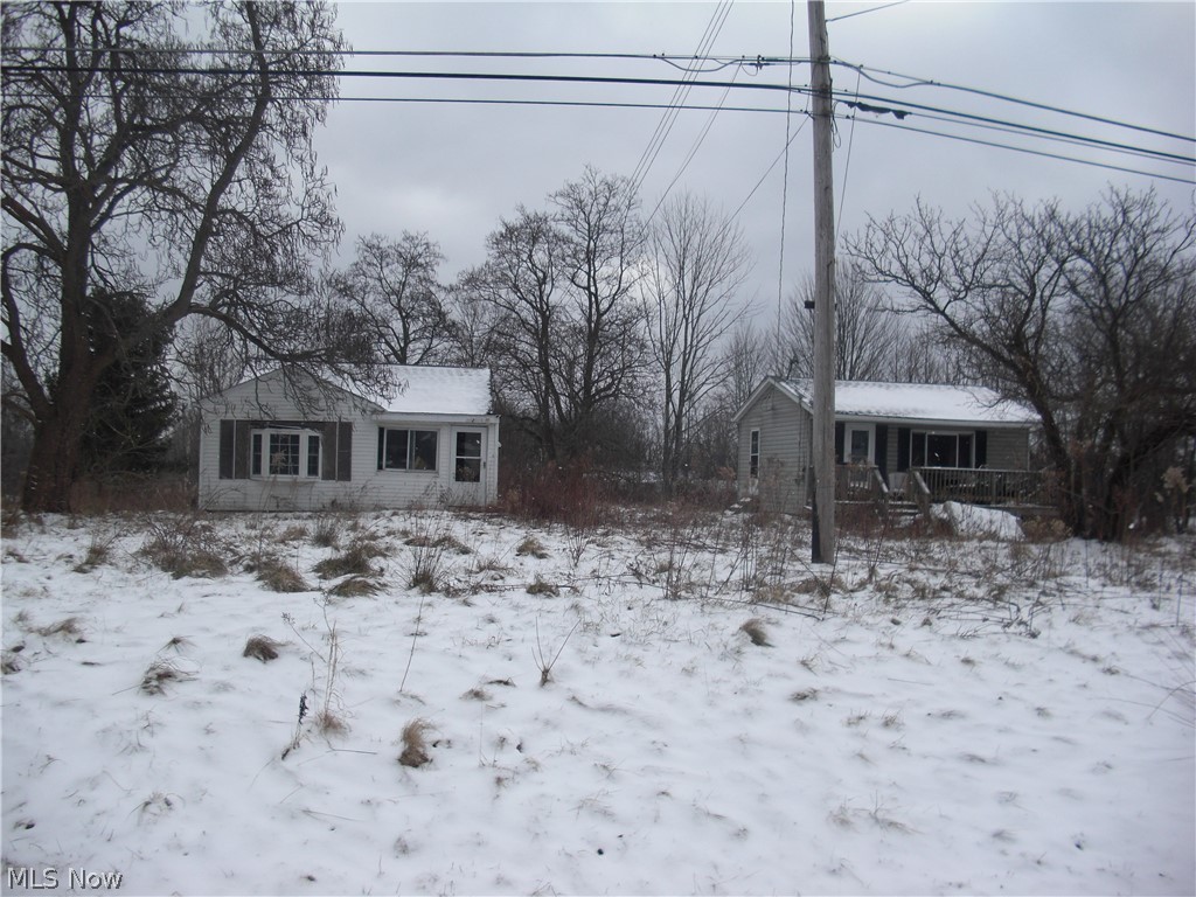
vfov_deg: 39.7
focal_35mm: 36
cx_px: 598
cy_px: 448
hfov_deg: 51.4
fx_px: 1244
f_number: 2.8
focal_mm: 6.3
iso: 50
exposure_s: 1/800
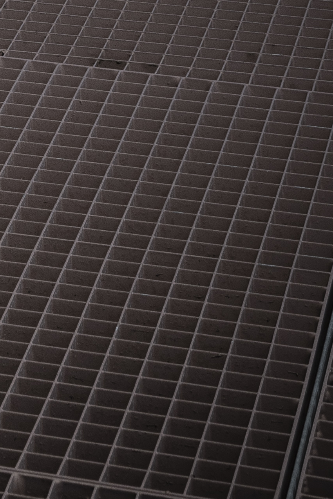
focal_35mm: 233
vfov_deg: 8.0
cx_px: -499
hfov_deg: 5.7
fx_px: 3234
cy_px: -804
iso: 125
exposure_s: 1/800
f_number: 6.3
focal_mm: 36
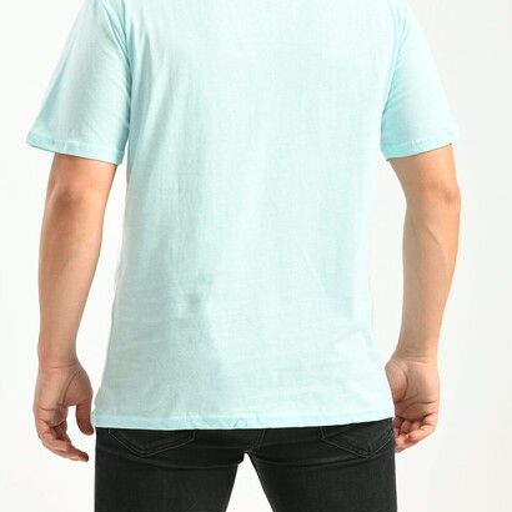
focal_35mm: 210
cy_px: 159
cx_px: 270
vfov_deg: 8.3
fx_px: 3514
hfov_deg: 8.3
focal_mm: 135
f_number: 5.6
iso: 100
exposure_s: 1/160
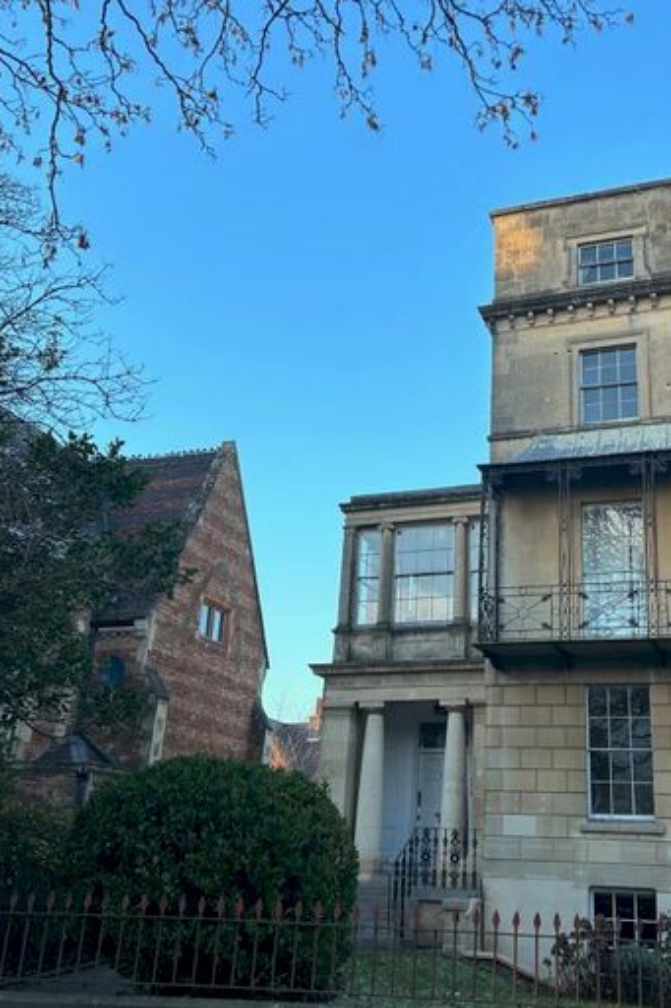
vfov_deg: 51.9
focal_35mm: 37
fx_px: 1035
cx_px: 441
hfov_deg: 35.6
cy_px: 497
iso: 50
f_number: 1.5
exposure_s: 1/743
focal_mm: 5.7
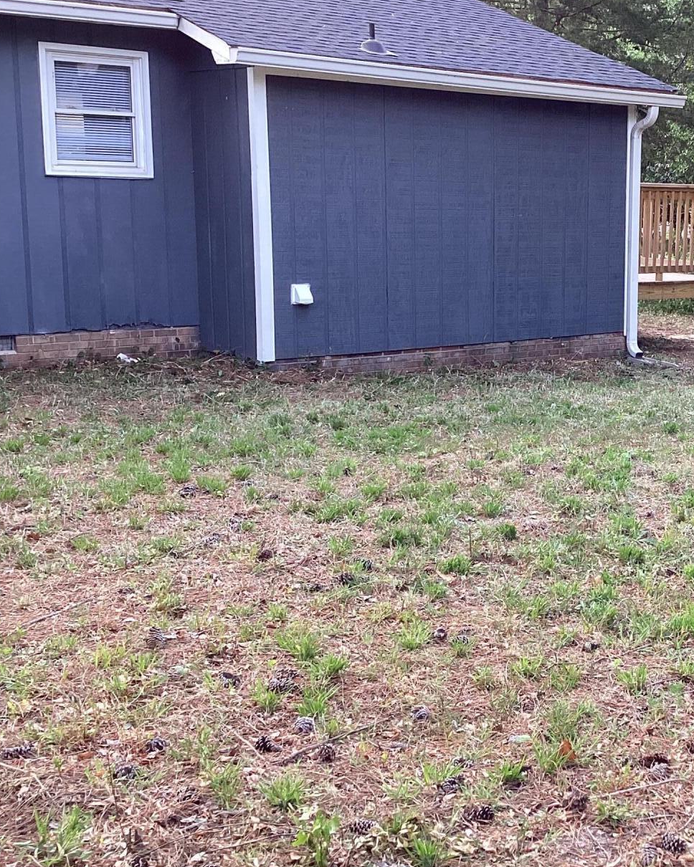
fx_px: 1284
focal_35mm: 50
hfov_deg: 28.9
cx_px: 637
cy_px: 436
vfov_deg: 37.3
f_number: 2.4
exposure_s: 1/120
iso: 80
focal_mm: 3.3
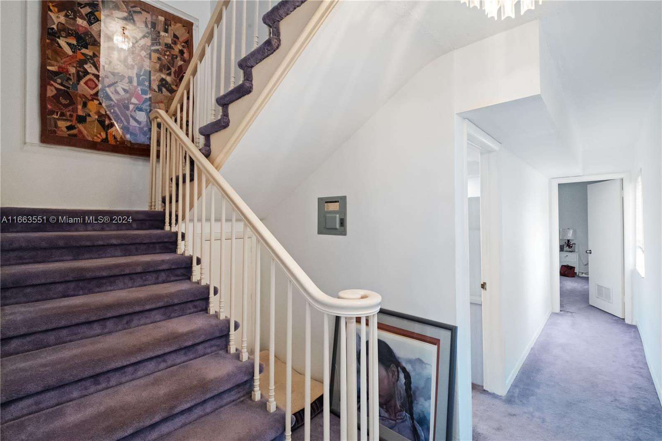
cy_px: 220
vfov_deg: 77.3
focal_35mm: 15
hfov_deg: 100.4
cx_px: 331
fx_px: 276
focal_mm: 10
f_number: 7.1
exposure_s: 1/15
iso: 1600
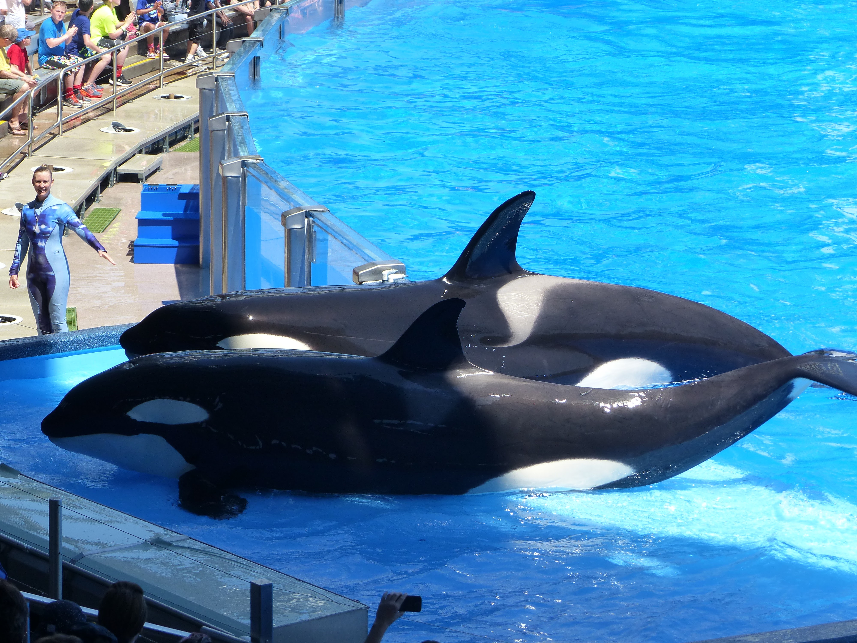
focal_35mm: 162
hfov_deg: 12.2
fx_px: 4011
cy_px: 322
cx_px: 428
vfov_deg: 9.2
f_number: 4
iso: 160
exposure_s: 1/800
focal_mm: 29.2
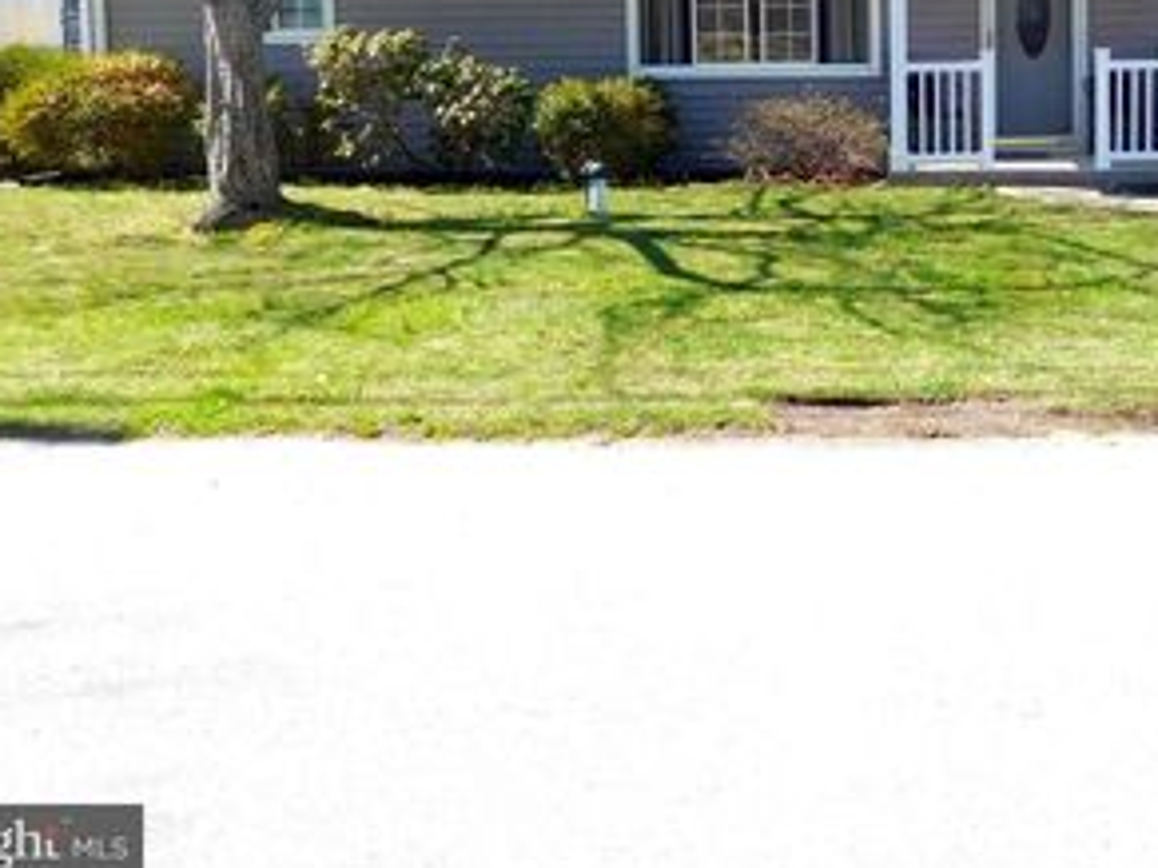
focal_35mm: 43
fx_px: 1438
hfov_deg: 42.3
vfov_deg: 32.4
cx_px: 895
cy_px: 137
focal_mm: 4.5
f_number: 3.4
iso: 125
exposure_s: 1/400
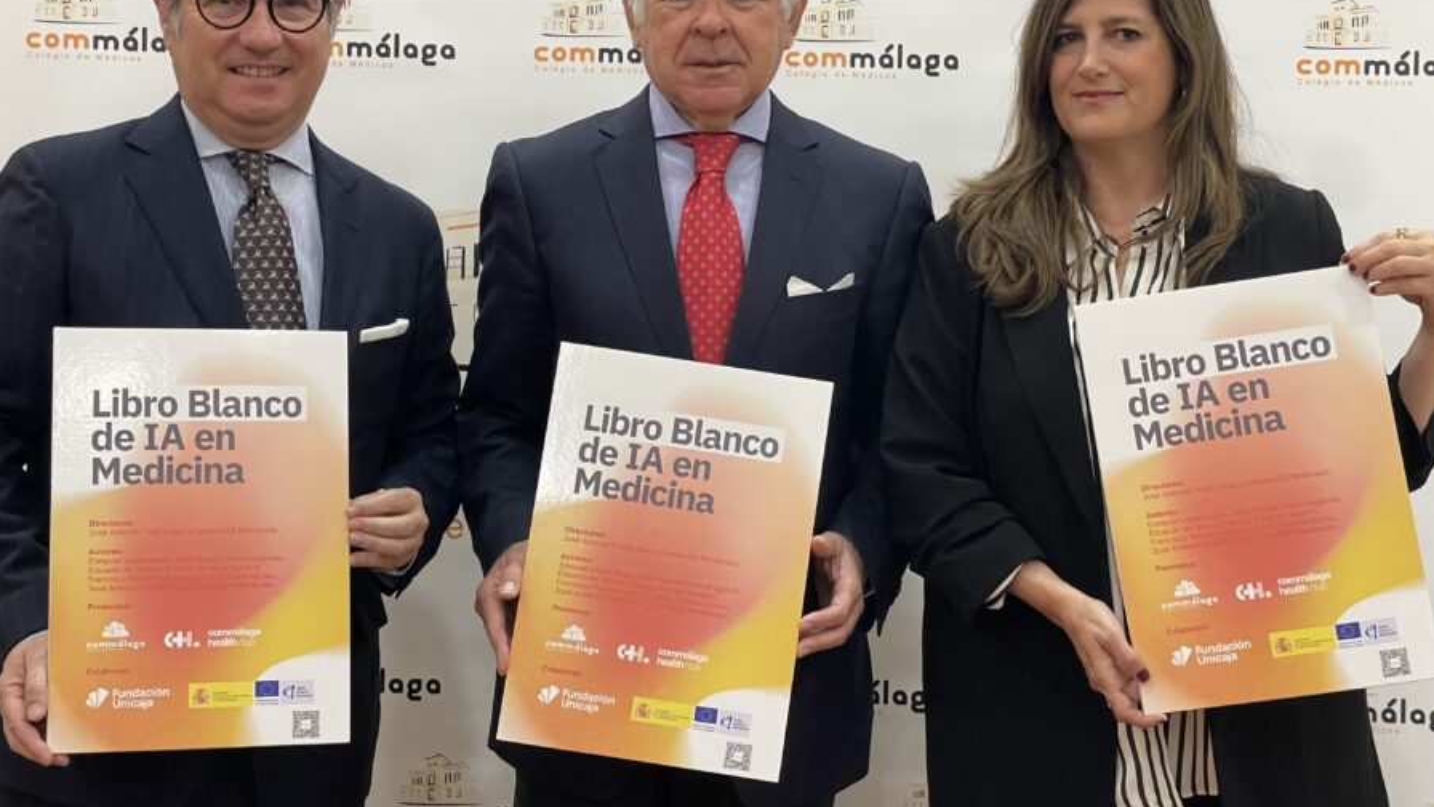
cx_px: 717
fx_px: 2662
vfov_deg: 17.2
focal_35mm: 70
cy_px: 324
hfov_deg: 30.2
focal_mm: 7.5
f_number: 2.2
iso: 320
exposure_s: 1/50
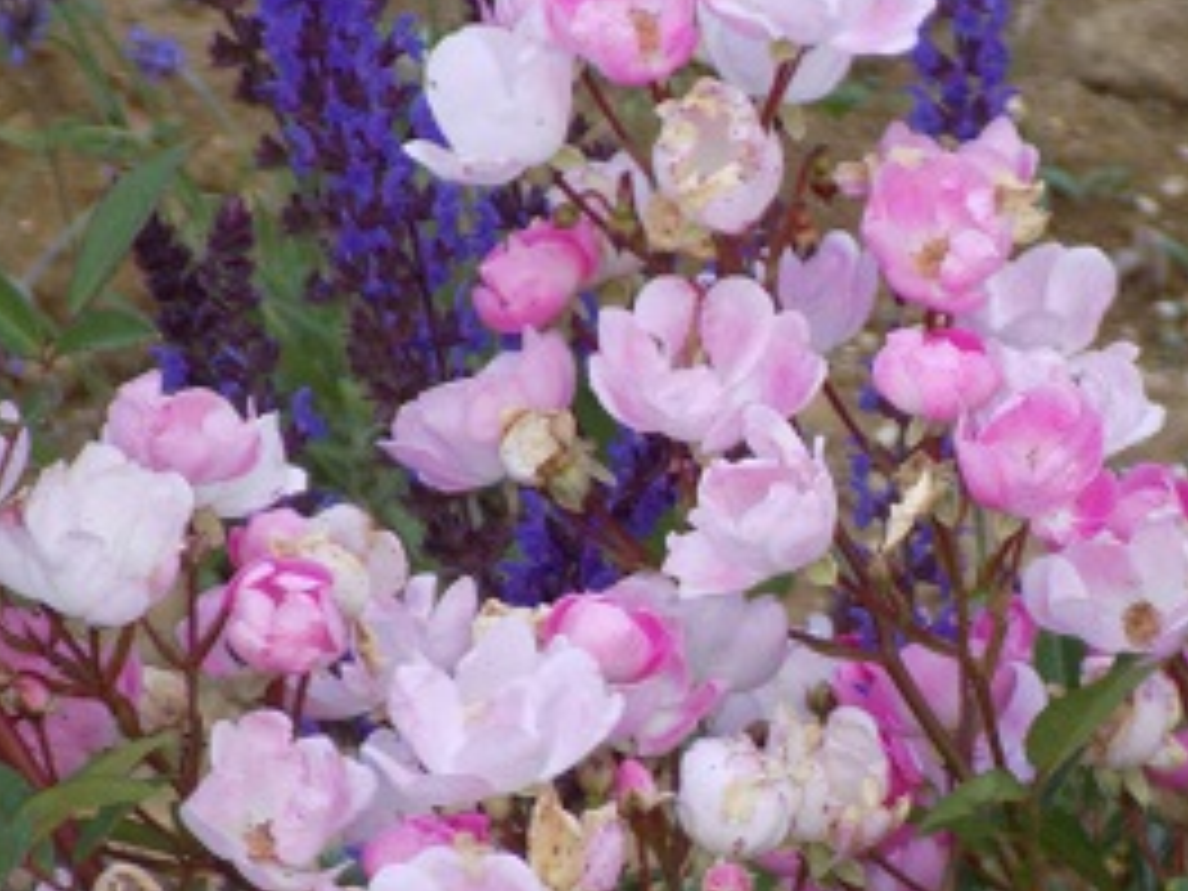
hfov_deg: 5.7
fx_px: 11840
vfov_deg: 4.3
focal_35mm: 345
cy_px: 526
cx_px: 932
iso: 280
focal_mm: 33.7
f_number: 5.4
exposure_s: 1/30
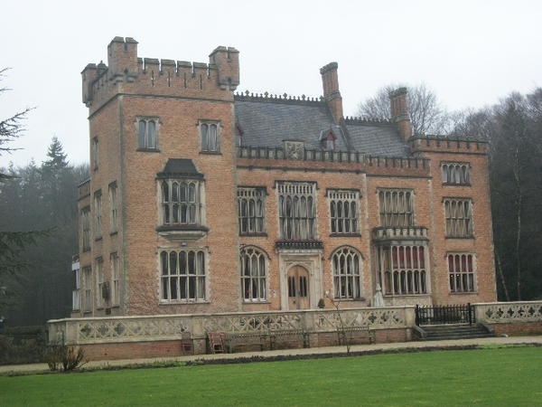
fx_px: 971
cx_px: 271
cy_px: 204
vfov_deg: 23.7
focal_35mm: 62
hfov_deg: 31.2
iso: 80
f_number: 4.1
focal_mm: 11
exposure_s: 1/125
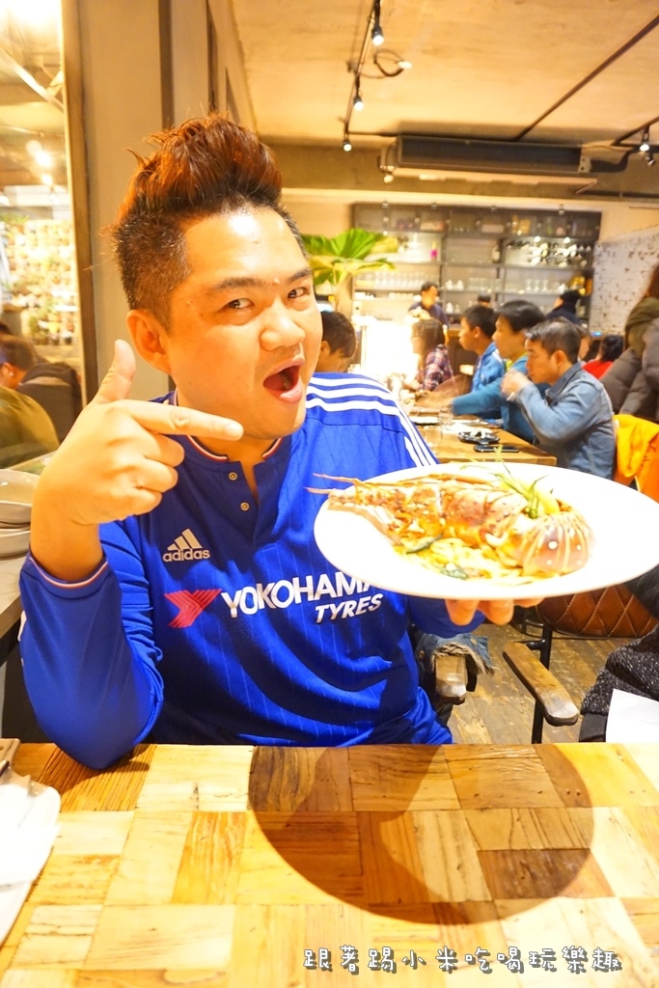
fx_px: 659
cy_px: 494
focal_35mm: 24
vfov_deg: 73.7
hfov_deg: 53.1
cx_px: 330
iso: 3200
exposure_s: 1/5
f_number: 3.5
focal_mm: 16
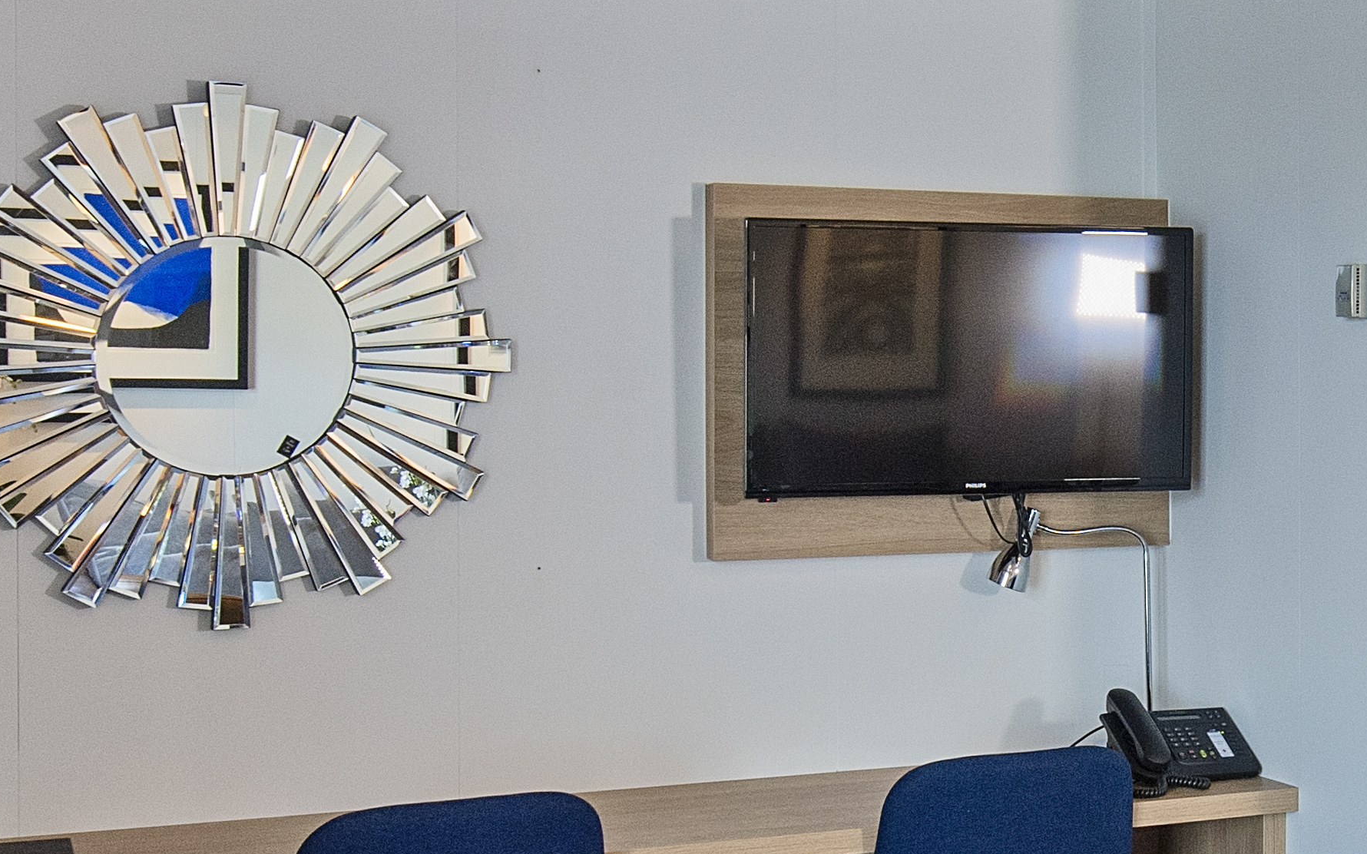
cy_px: 833
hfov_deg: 31.7
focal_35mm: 62
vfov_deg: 20.4
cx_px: 1187
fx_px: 2310
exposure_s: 1/20
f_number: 6.3
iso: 400
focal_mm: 15
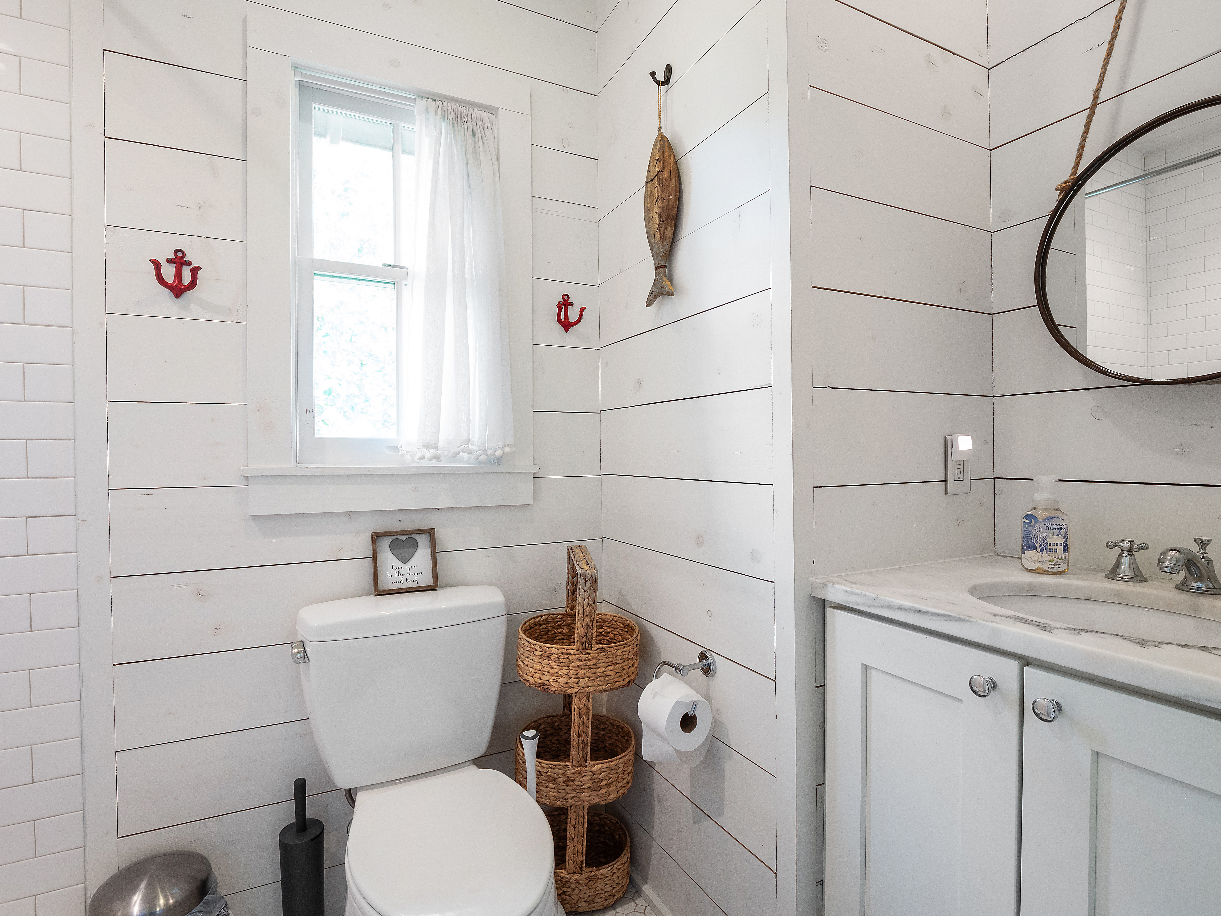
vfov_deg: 78.1
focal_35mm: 16
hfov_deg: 94.5
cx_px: 610
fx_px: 564
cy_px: 458
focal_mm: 8
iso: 400
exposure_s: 1/8
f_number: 5.6
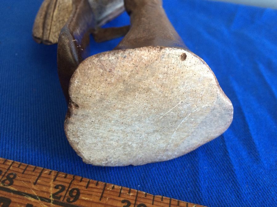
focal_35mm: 29
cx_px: 138
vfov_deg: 48.2
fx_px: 232
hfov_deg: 61.7
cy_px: 104
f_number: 2.2
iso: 80
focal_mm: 4.15
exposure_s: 1/30
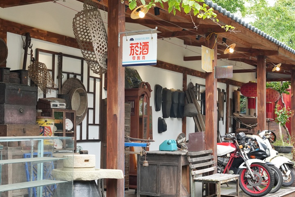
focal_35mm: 64
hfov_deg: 31.5
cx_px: 110
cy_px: 104
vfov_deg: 21.4
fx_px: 521
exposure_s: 1/400
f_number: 8
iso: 2000
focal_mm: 45.4
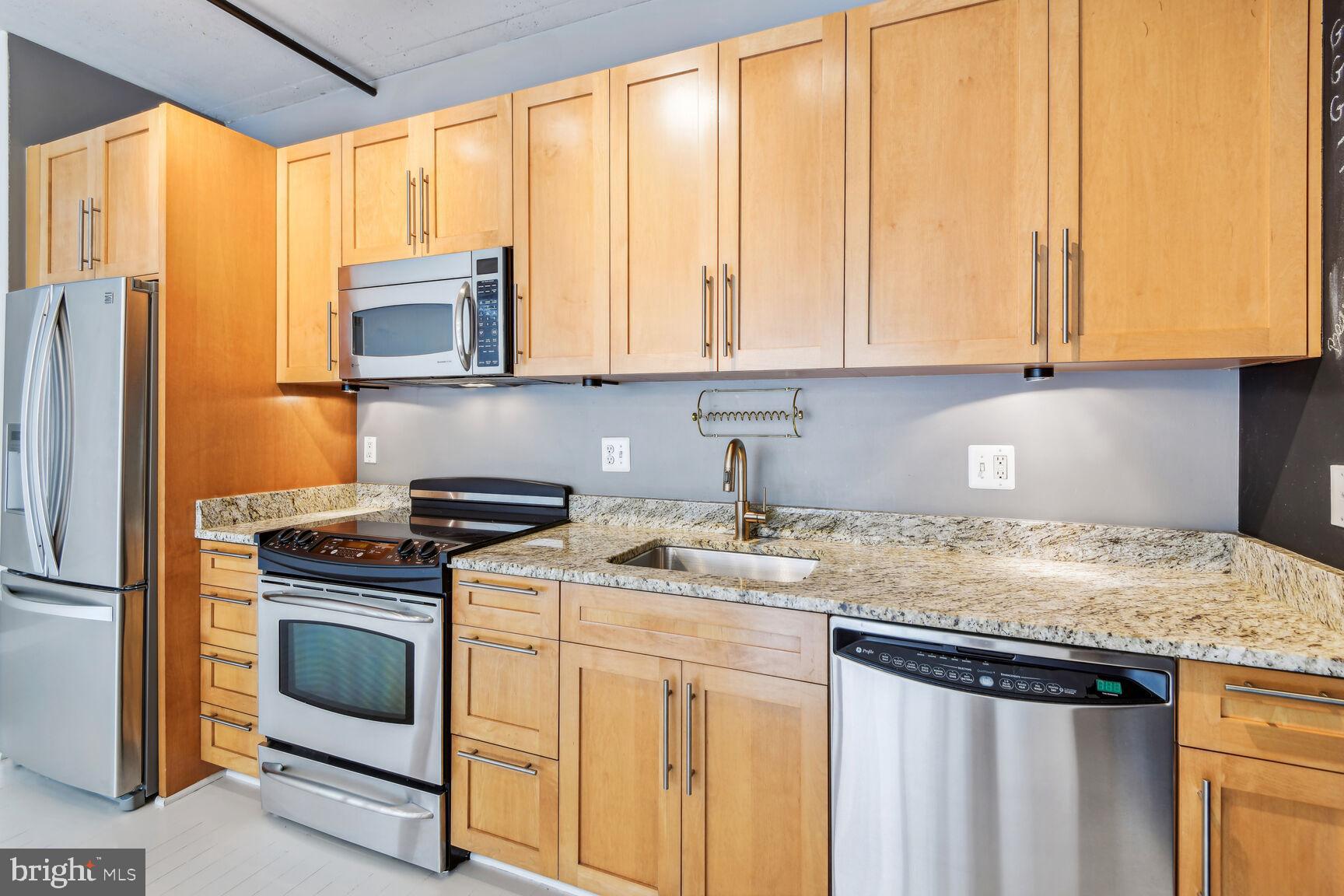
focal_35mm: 16
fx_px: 597
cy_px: 448
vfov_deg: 73.7
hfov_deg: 96.7
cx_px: 672
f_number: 8
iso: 200
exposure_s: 1/8
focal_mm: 16
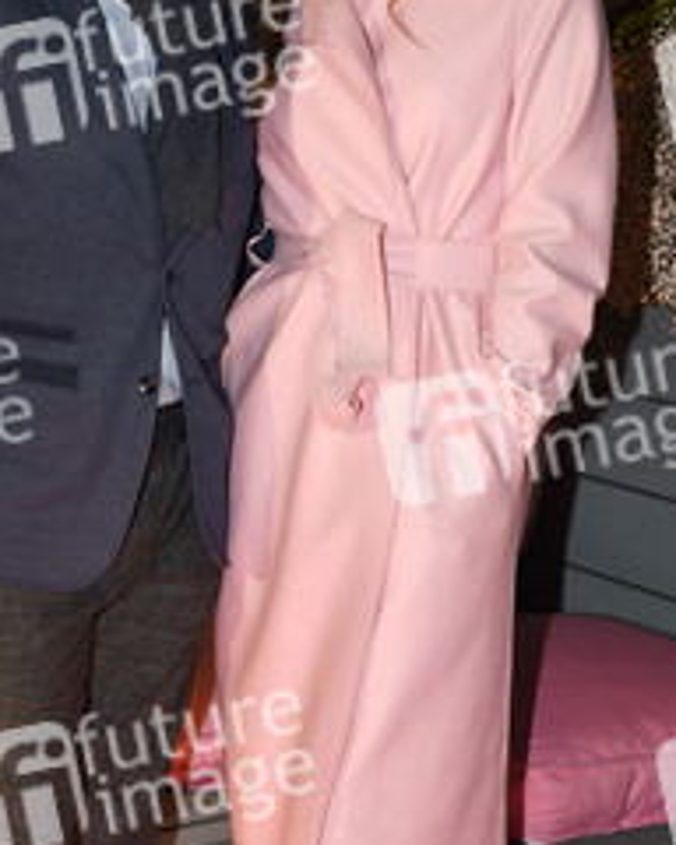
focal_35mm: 86
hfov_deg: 17.8
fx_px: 2151
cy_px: 246
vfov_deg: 22.1
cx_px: 236
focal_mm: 55
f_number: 6.3
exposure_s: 1/125
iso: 1250
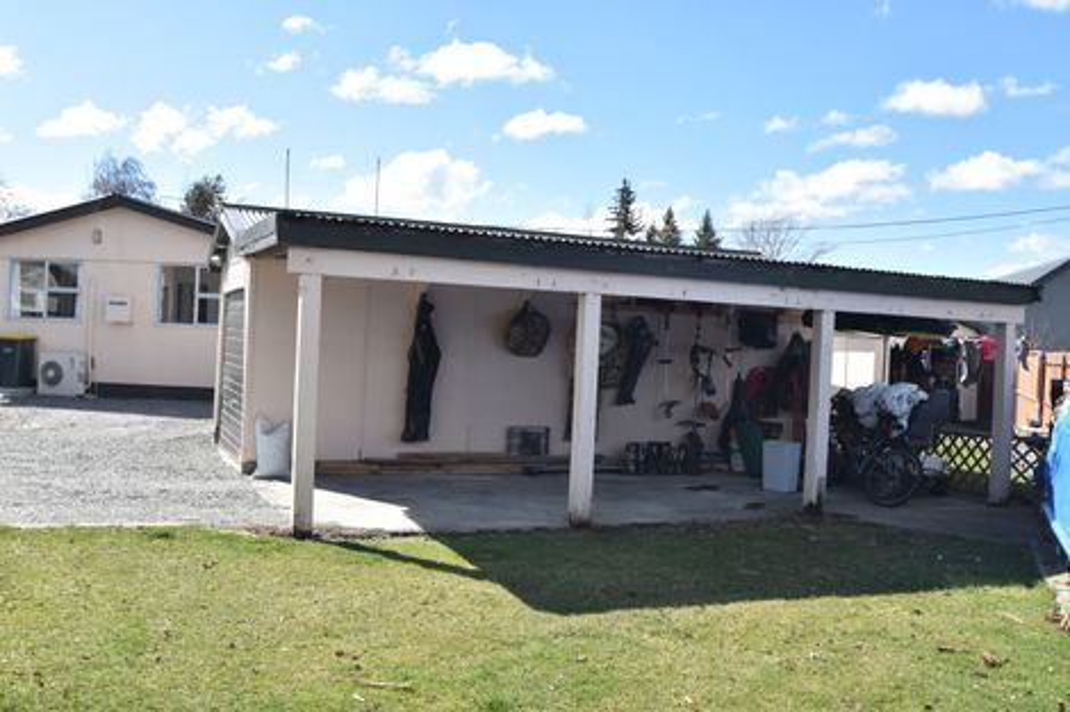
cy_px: 356
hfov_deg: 59.5
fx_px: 936
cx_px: 535
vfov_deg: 41.7
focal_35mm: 32
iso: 200
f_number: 9
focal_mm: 21
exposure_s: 1/320
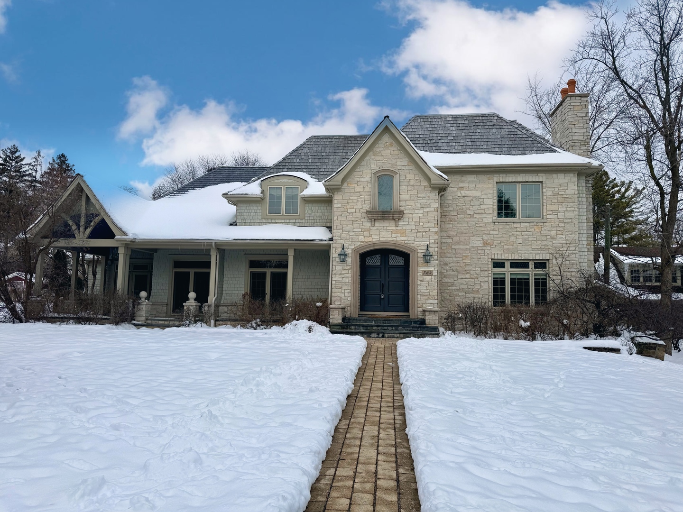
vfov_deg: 56.8
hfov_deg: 71.6
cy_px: 256
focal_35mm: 24
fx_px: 474
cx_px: 342
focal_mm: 6.76
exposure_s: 1/3953
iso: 80
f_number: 1.78
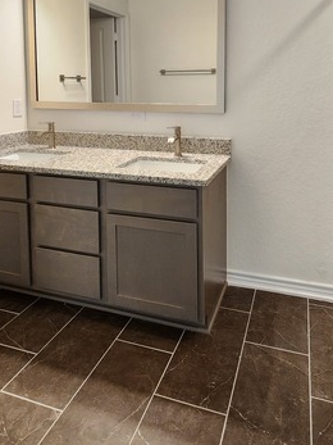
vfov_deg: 66.8
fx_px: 308
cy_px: 108
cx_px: 201
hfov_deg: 56.3
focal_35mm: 24
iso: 250
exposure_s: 1/60
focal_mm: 2.2
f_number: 2.2
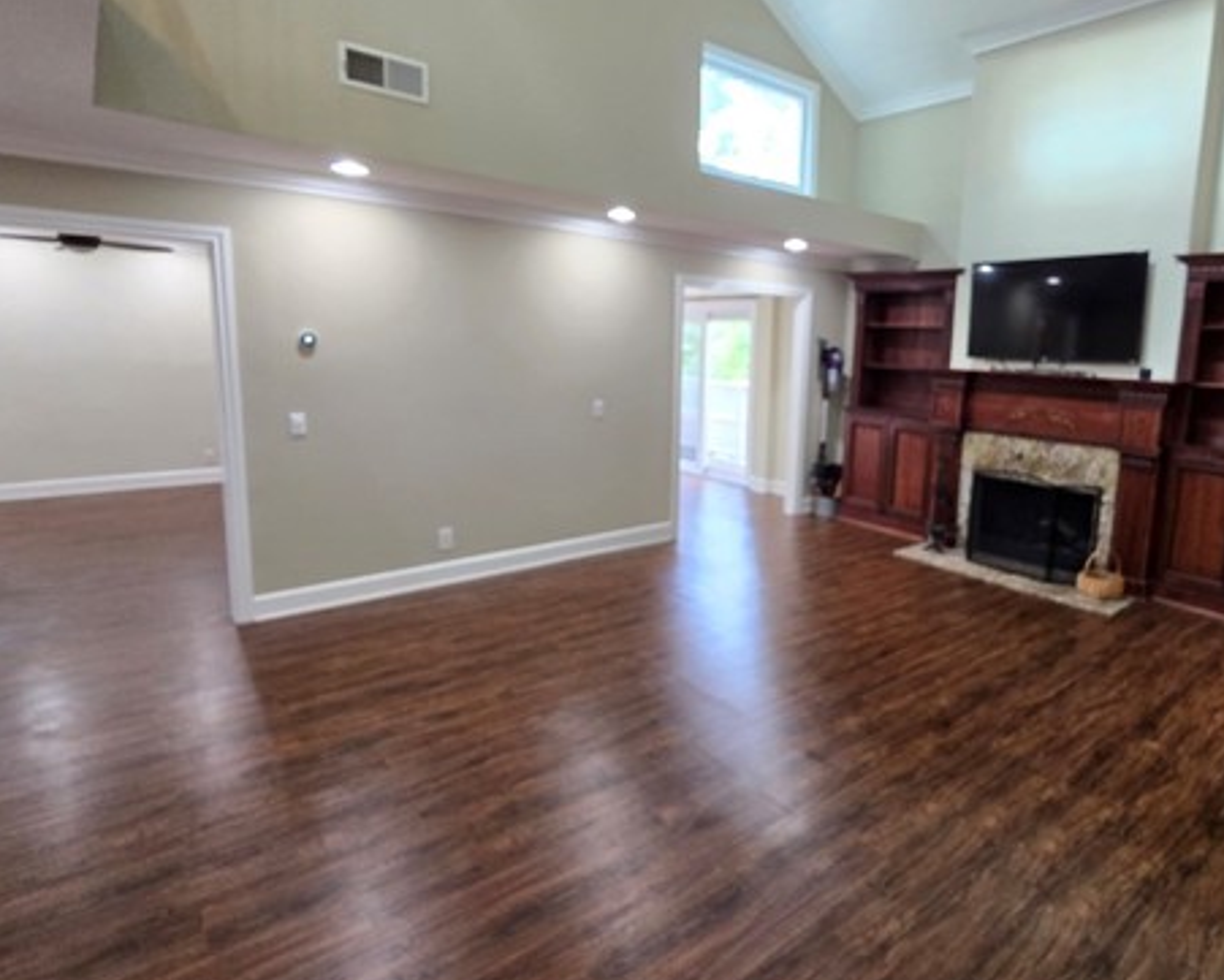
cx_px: 733
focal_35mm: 18
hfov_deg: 85.3
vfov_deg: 73.7
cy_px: 456
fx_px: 652
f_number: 2.2
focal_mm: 2.2
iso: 400
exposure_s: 1/60
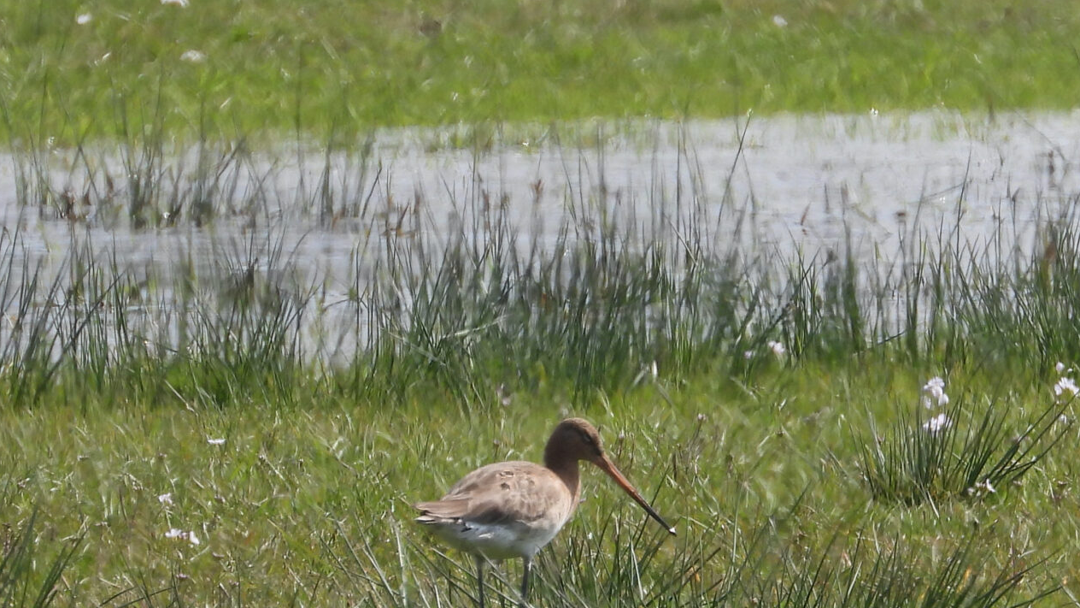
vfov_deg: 0.5
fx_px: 75832
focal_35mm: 2648
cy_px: 451
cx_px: 747
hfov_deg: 0.8
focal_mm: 216
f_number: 5.6
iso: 125
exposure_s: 1/500
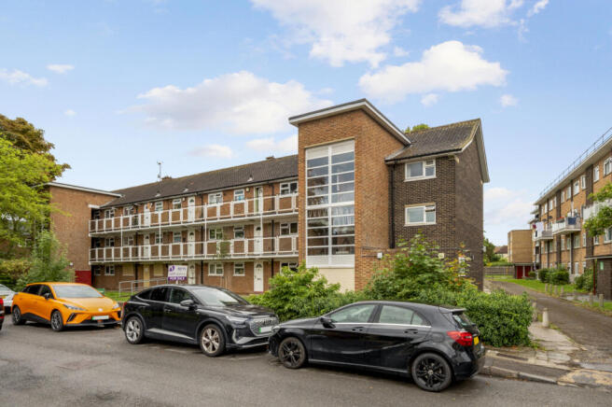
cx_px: 306
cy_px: 204
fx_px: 238
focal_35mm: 14
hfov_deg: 104.3
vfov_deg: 81.1
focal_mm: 14
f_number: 8
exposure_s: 1/160
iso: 200
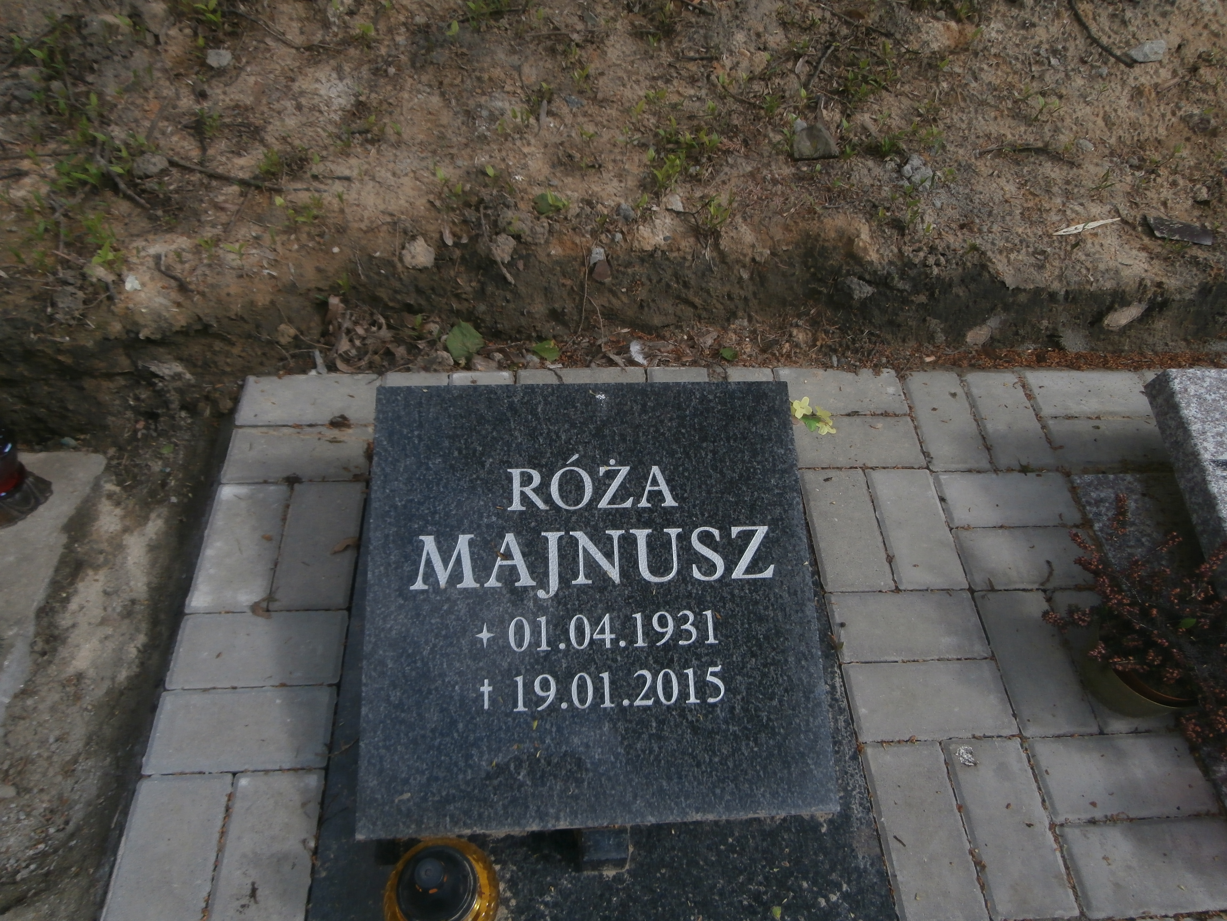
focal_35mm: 24
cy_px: 460
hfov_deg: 71.6
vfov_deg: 56.8
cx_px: 614
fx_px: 851
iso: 100
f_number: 3
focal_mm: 4.2
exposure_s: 1/1000
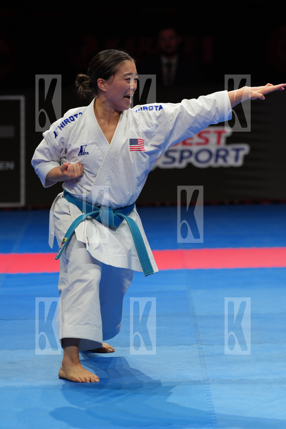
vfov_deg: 10.2
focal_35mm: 202
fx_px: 2408
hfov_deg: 6.8
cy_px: 214
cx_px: 143
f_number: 2.8
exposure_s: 1/500
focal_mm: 135
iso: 200
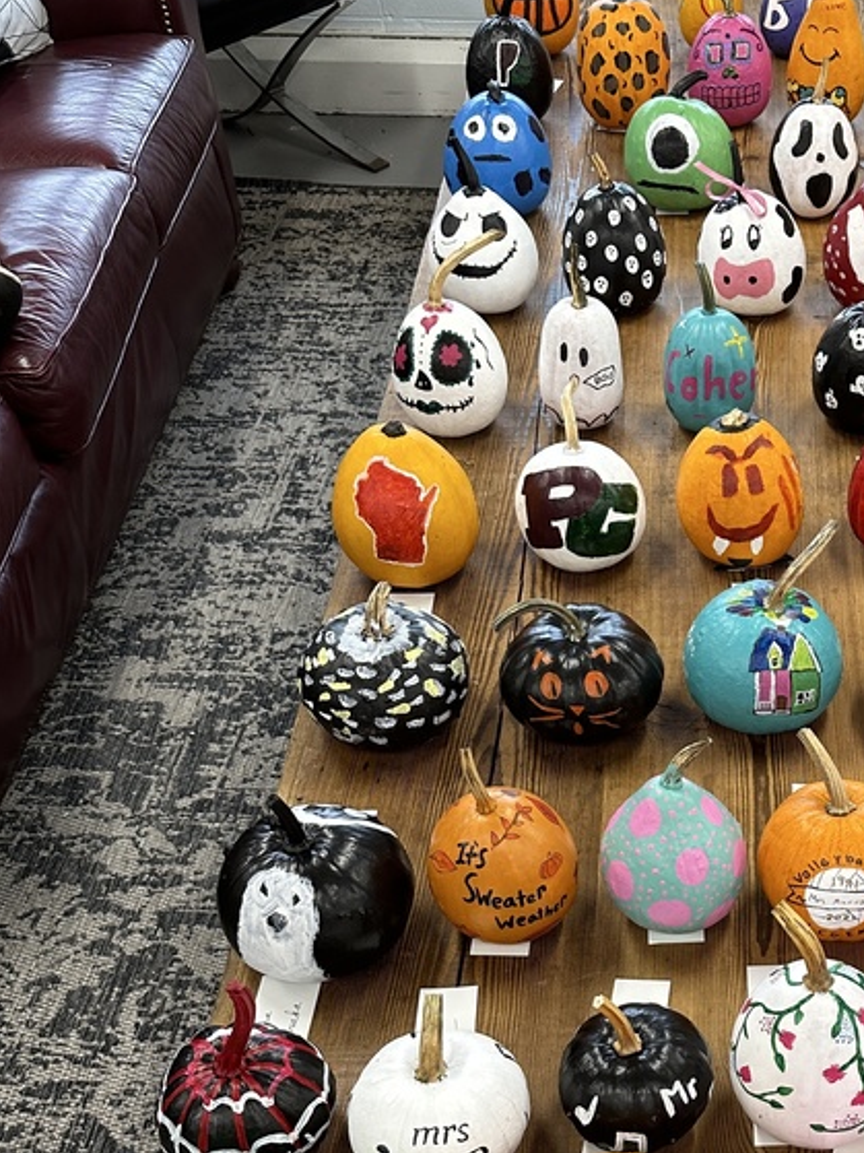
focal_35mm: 44
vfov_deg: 41.7
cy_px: 860
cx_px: 779
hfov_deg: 31.3
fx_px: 1465
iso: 160
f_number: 1.78
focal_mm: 6.86
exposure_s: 1/121
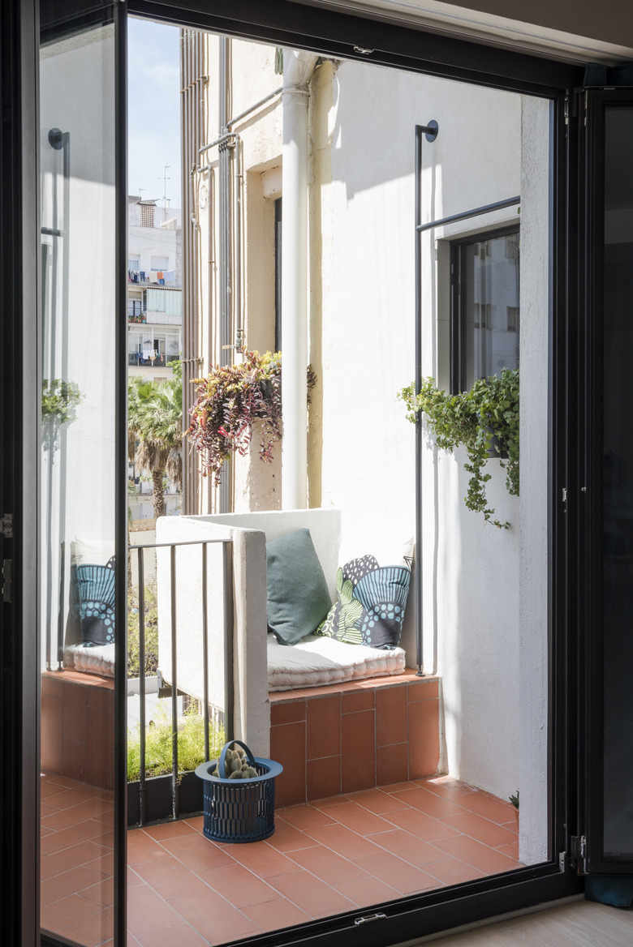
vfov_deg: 50.7
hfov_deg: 35.1
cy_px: 474
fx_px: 1001
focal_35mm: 38
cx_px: 316
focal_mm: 38
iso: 100
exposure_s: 1/25
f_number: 14
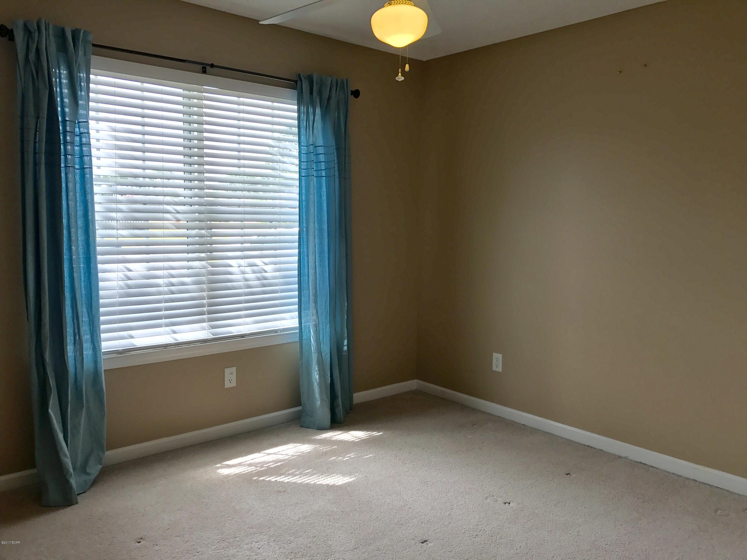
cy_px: 280
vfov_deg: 49.7
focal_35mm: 28
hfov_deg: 63.4
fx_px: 604
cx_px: 374
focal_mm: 3.99
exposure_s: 1/247
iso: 20
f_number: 1.8
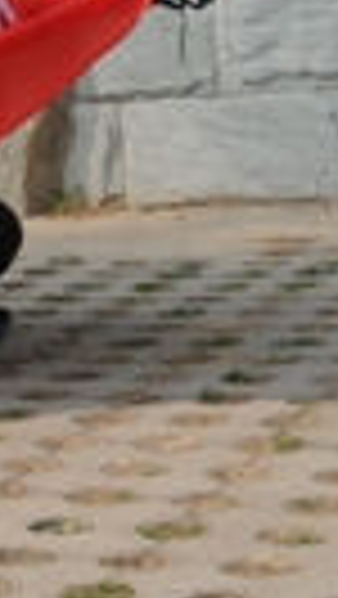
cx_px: -270
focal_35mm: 141
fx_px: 2242
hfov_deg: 8.3
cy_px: -328
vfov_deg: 14.1
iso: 250
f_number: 10
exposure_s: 1/400
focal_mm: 28
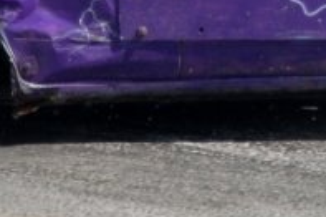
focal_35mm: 464
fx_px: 4195
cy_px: -114
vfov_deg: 3.0
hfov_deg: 4.4
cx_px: 278
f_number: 5.6
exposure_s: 1/1000
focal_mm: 95
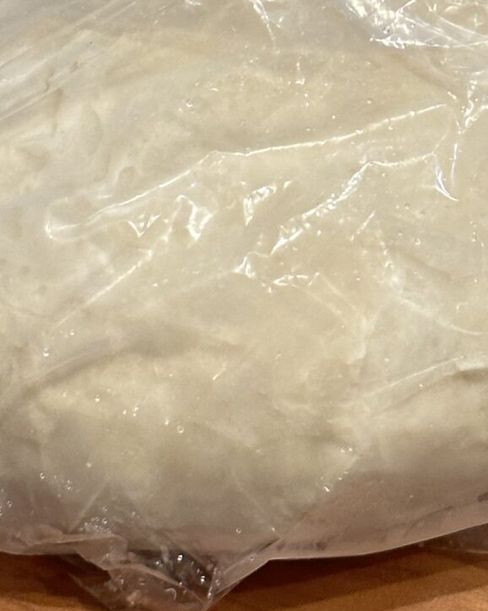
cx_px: 378
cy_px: -380
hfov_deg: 9.3
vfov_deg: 11.1
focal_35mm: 166
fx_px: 2998
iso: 125
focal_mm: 6.86
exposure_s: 1/60
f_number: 1.78
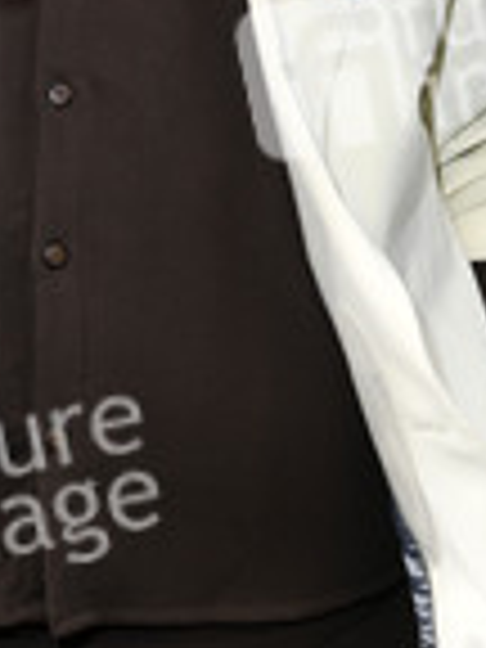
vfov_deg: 15.7
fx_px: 2246
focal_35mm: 120
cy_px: -171
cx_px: 58
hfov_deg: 12.3
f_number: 5.6
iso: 320
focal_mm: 45
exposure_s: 1/250
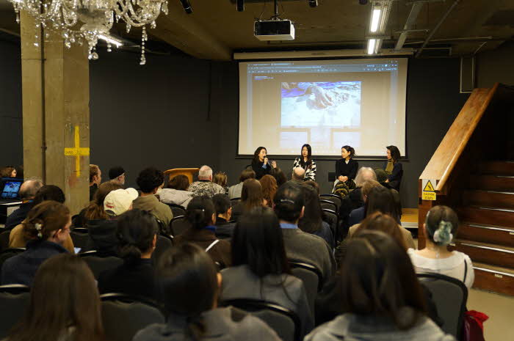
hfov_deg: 55.9
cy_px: 170
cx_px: 257
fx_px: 485
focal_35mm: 34
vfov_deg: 38.8
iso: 2000
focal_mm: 34
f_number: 2.8
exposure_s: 1/160
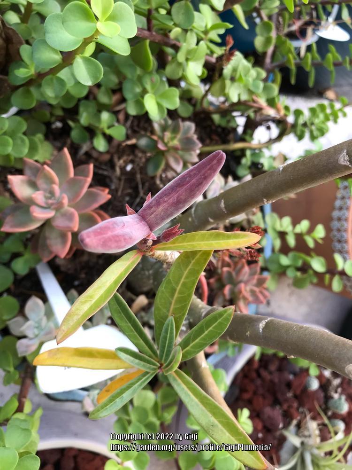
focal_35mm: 28
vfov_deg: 63.4
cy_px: 235
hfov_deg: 49.7
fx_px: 380
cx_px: 176
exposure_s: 1/120
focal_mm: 3.99
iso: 25
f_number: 1.8
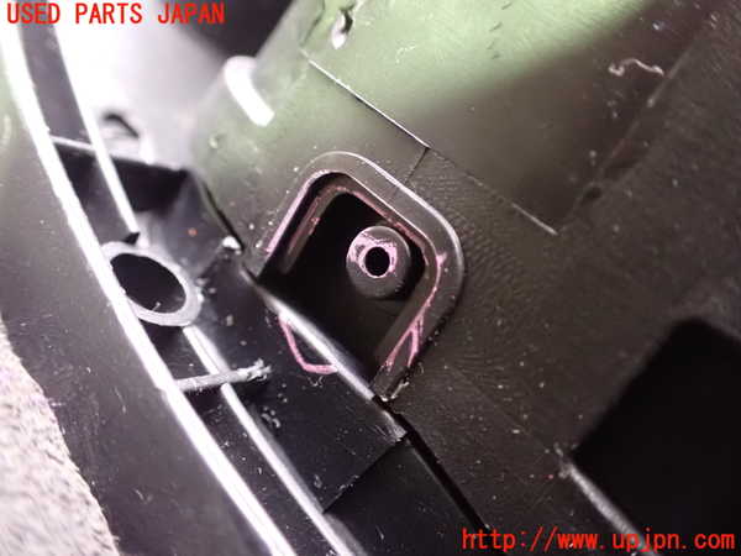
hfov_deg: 60.0
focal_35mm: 30
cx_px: 370
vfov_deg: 46.8
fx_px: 642
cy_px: 278
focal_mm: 5.4
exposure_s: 1/20
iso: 1600
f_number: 2.3
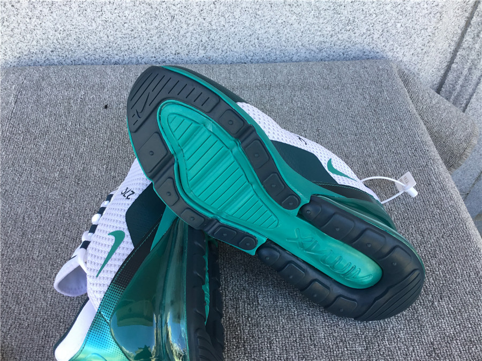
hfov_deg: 58.4
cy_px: 180
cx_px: 241
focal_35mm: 31
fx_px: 432
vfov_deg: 45.4
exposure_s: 1/100
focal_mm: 3.3
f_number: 2.4
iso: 32
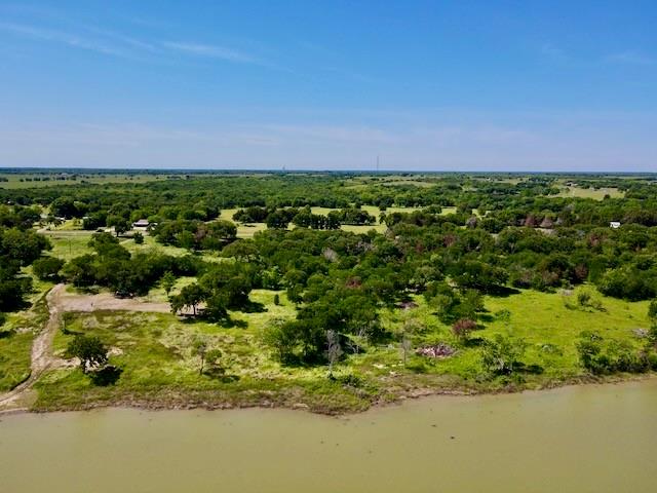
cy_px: 246
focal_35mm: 24
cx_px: 328
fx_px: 456
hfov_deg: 71.6
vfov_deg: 56.8
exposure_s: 1/800
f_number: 2.8
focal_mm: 4.5
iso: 100
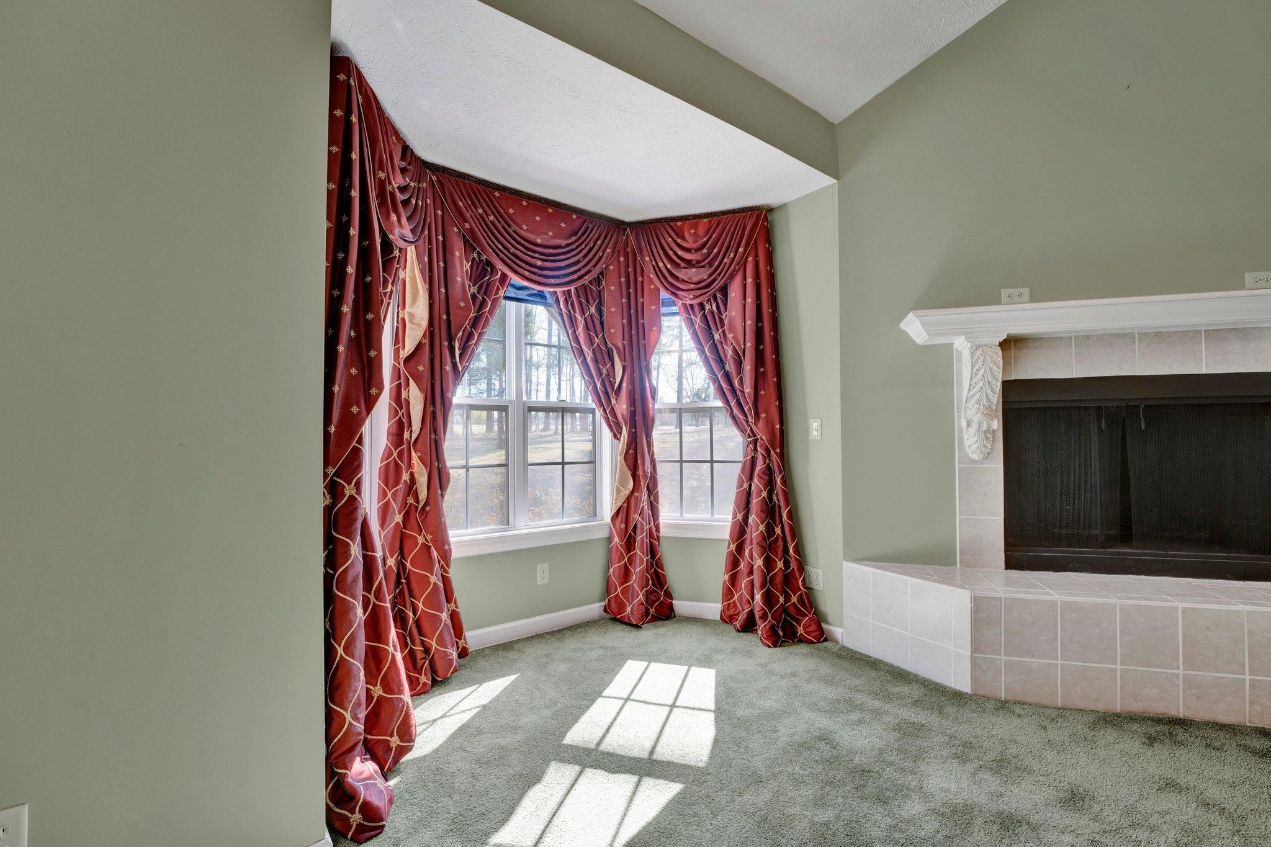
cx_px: 636
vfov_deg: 75.5
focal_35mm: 16
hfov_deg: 98.5
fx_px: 547
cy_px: 424
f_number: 8
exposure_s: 1/100
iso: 1000
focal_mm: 15.5
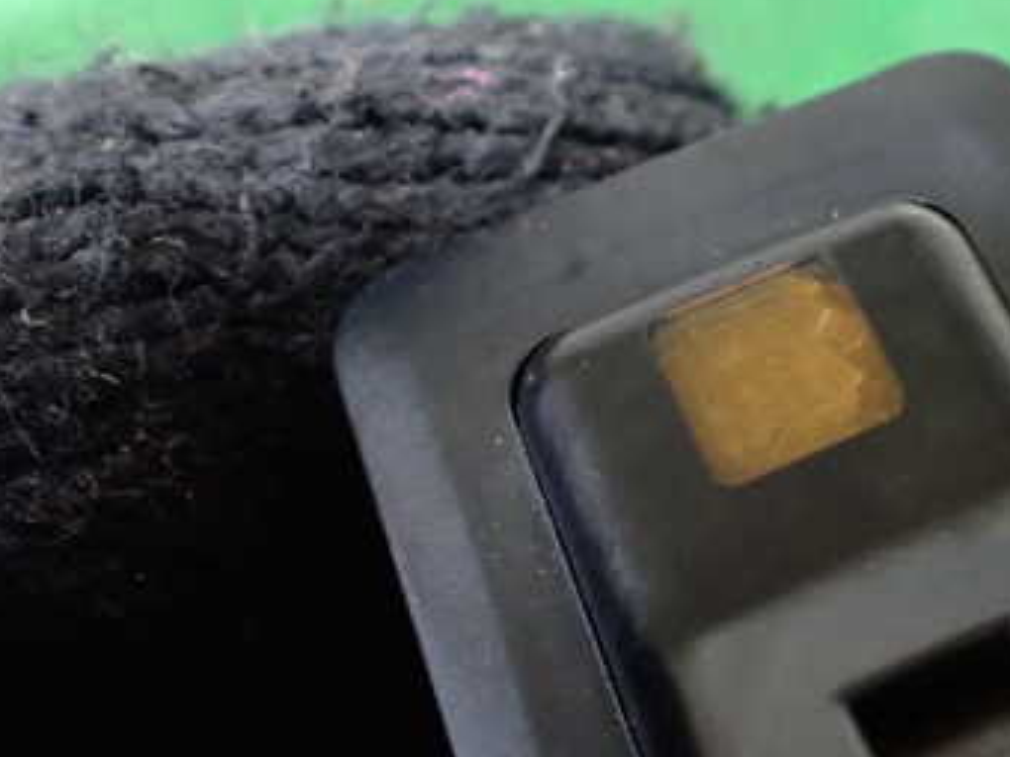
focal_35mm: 53
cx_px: 778
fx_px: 1546
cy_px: 383
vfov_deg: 27.5
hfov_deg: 35.2
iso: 800
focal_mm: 5.4
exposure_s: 1/30
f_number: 2.3
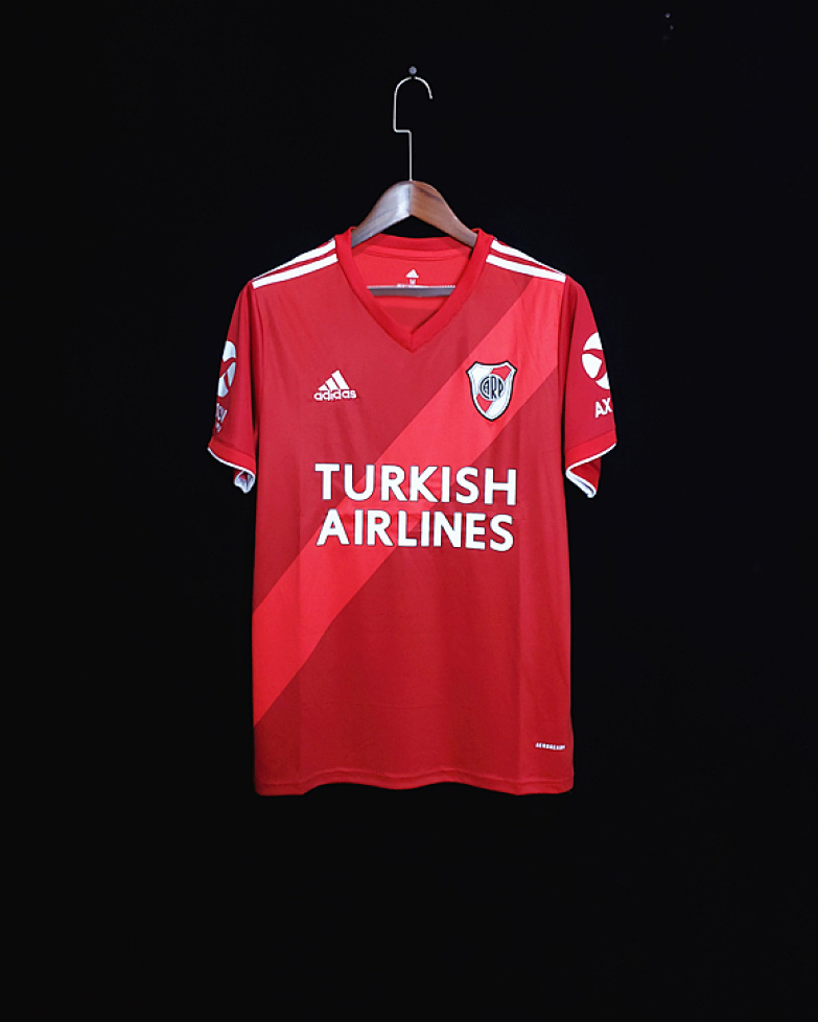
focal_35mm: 28
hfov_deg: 51.5
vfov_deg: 62.1
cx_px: 408
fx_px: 847
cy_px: 462
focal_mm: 4.3
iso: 200
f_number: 1.5
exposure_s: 1/30
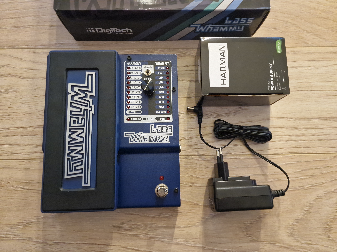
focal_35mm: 23
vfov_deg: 58.9
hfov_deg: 73.9
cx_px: 168
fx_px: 224
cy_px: 126
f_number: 1.8
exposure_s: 1/33
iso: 500
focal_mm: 6.4
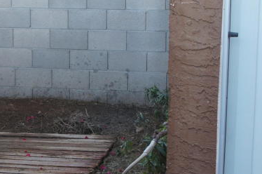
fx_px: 741
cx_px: 78
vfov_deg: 13.3
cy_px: 128
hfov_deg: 20.0
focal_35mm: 102
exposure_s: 1/160
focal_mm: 22
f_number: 4
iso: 250
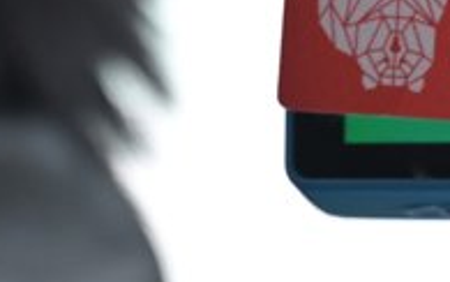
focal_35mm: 796
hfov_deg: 2.6
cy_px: -134
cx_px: 256
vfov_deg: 1.7
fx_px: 9765
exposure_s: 1/60
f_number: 2.8
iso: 400
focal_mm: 200
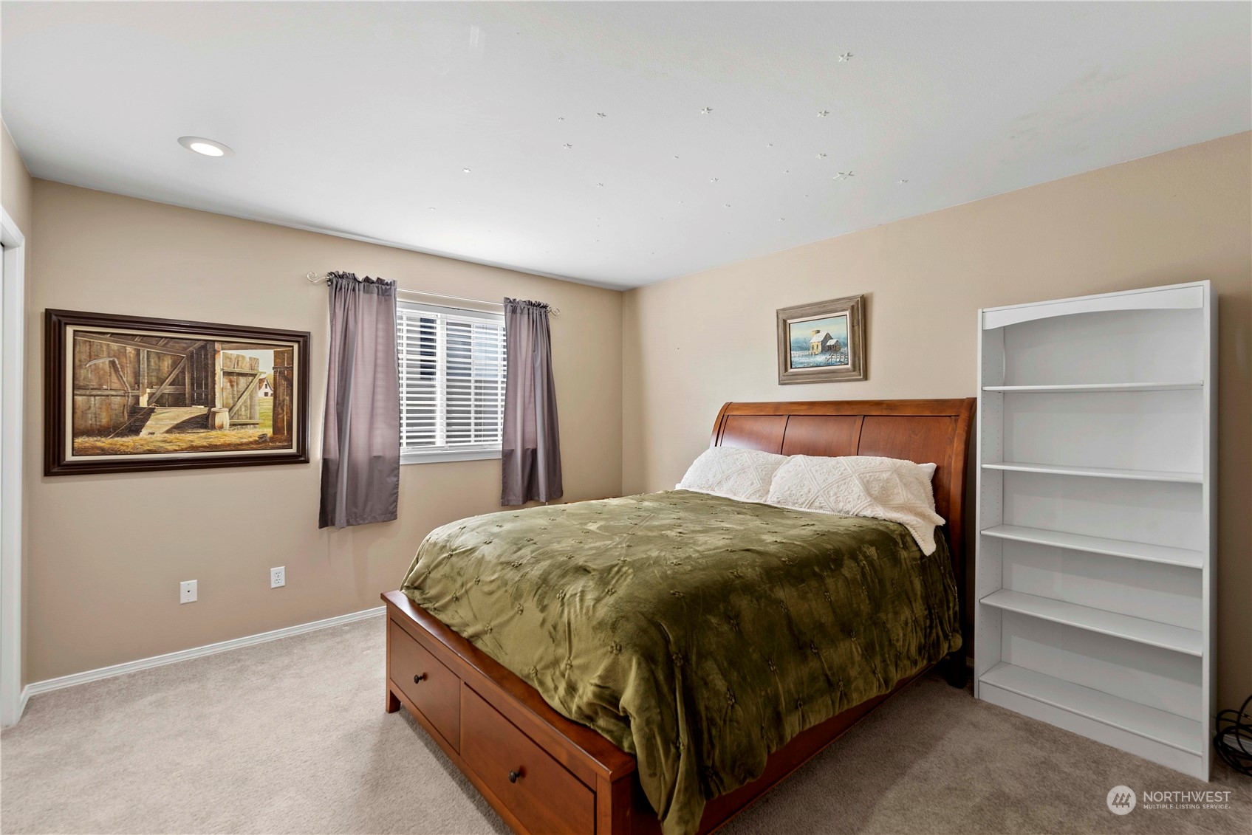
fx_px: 522
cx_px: 626
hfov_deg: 100.4
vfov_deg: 77.4
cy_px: 418
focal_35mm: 15
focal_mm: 15
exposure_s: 1/3
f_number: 7.1
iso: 200
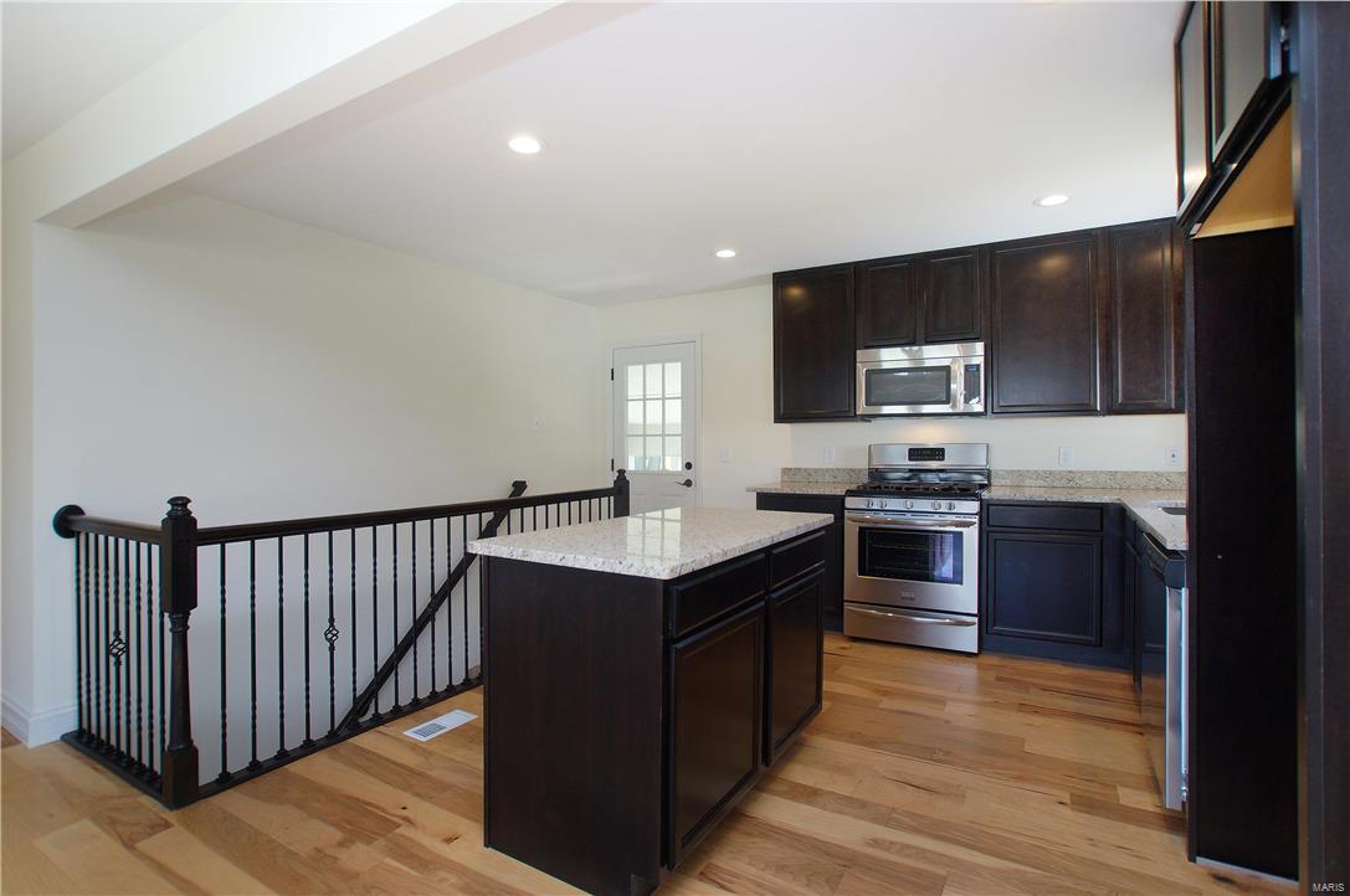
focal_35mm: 16
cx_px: 675
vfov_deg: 71.9
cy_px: 448
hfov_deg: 95.0
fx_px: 618
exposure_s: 1/60
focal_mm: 11
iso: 320
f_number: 4.5
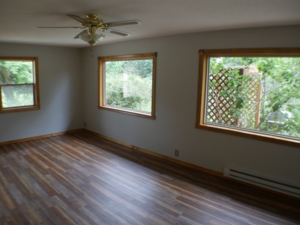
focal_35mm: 33
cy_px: 118
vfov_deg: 42.9
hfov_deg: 55.3
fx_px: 286
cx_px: 145
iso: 640
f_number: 3.5
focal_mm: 14
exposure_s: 1/125
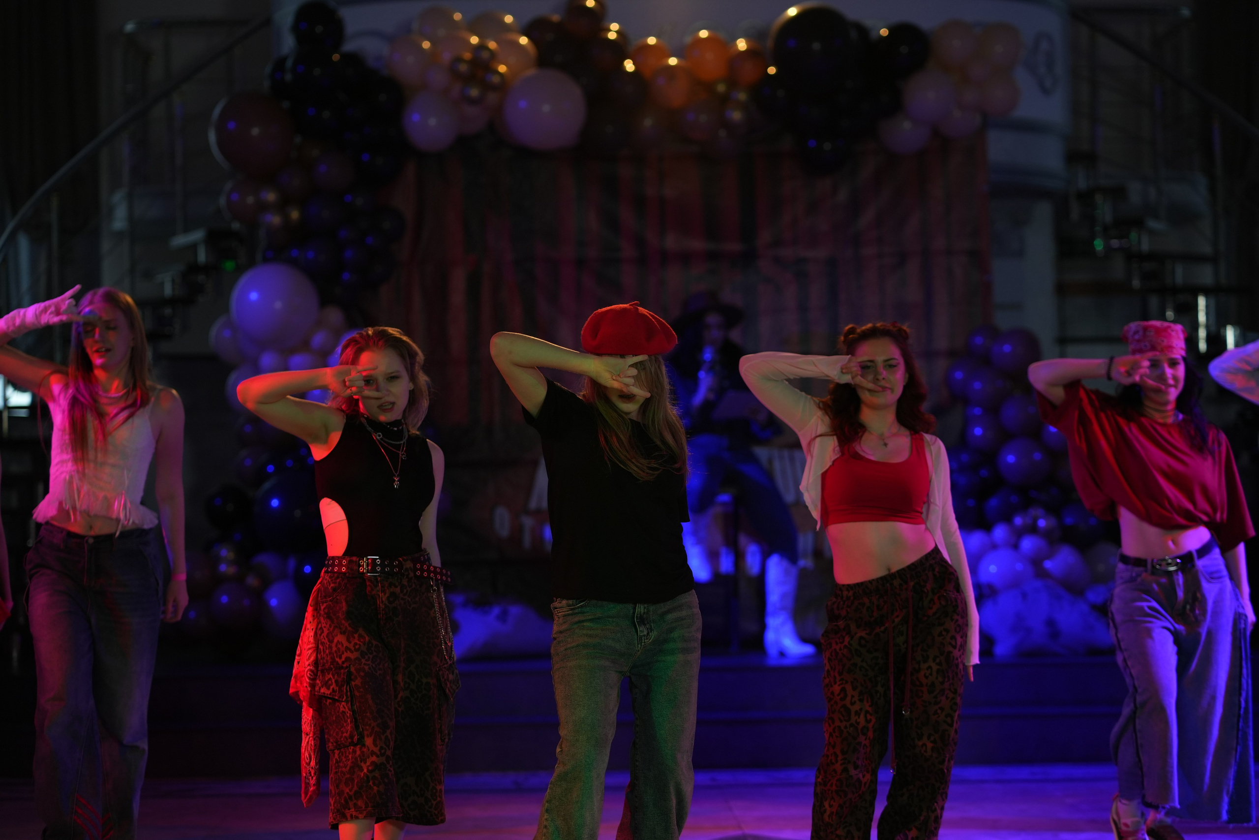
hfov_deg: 23.9
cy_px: 420
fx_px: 2973
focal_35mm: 85
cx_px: 630
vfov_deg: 16.1
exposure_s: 1/400
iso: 800
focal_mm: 85
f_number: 2.2
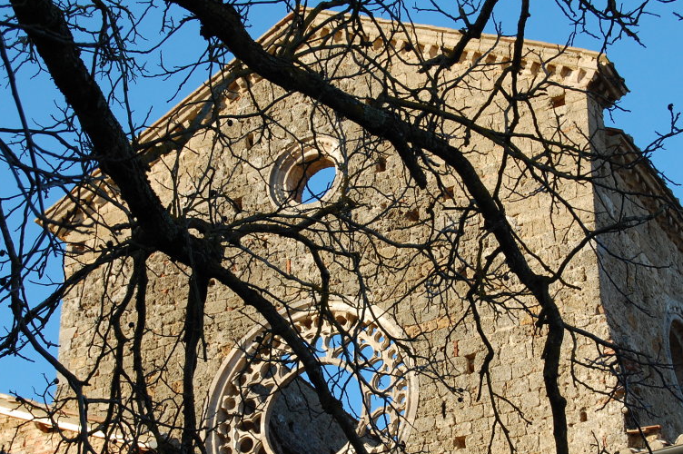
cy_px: 281
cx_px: 397
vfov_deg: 12.5
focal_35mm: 110
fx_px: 2079
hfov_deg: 18.6
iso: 400
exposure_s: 1/200
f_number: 10
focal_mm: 55
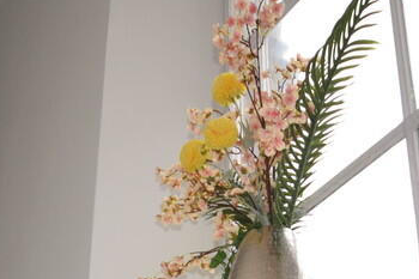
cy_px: 355
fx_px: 919
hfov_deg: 25.7
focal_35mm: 79
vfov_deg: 16.4
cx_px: 200
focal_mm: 18
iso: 450
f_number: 5.6
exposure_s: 1/125
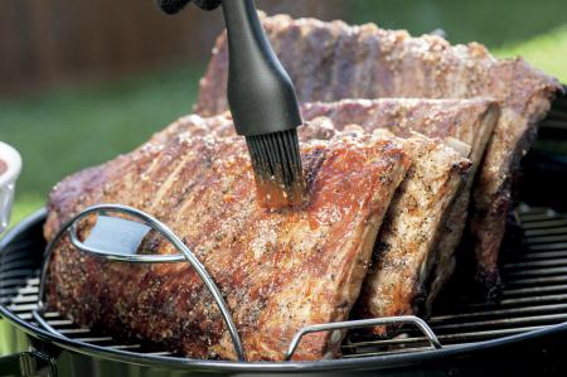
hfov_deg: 19.5
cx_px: 284
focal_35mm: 105
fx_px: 1652
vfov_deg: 13.0
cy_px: 188
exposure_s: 1/160
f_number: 6.3
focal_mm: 105
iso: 250
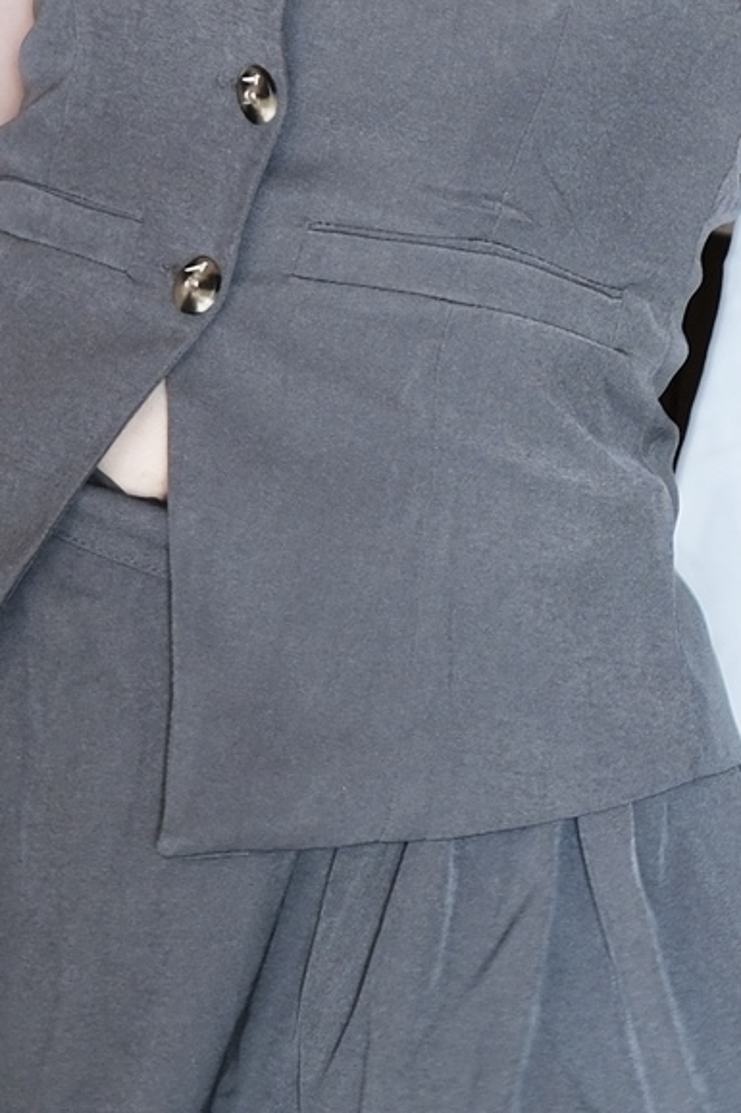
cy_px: 17
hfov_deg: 6.2
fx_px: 6796
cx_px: 219
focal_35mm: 220
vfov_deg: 9.3
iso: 400
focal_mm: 35
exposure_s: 1/80
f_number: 2.2
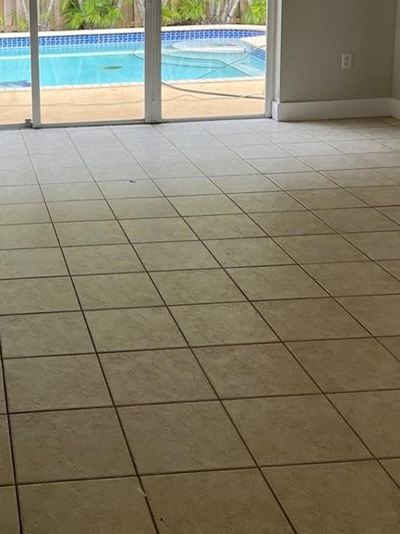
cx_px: 19
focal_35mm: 54
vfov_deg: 34.2
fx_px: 833
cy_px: 90
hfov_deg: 25.9
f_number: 1.6
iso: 50
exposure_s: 1/340
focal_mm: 5.1
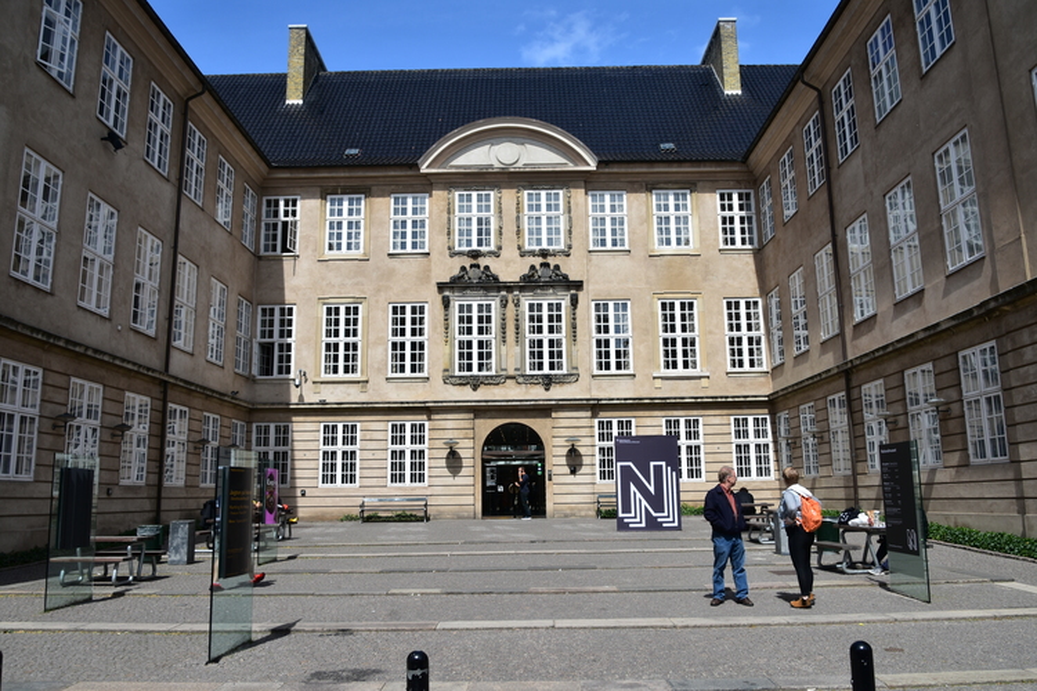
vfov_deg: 47.9
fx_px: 778
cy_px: 346
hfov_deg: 67.4
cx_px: 518
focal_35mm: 27
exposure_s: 1/125
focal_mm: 18
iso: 100
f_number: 11
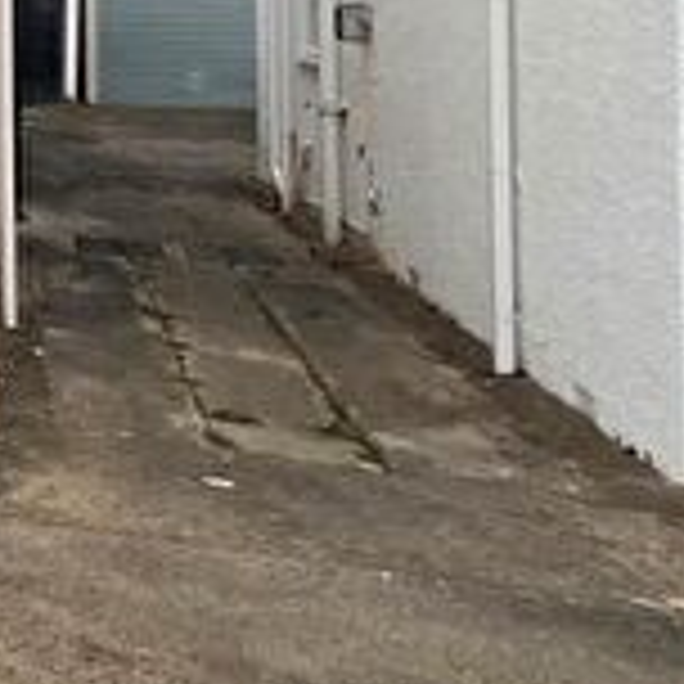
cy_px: -11
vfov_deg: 29.9
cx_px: -567
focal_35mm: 53
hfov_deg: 21.0
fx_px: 1185
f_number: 1.8
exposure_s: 1/699
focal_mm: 1.57
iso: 32
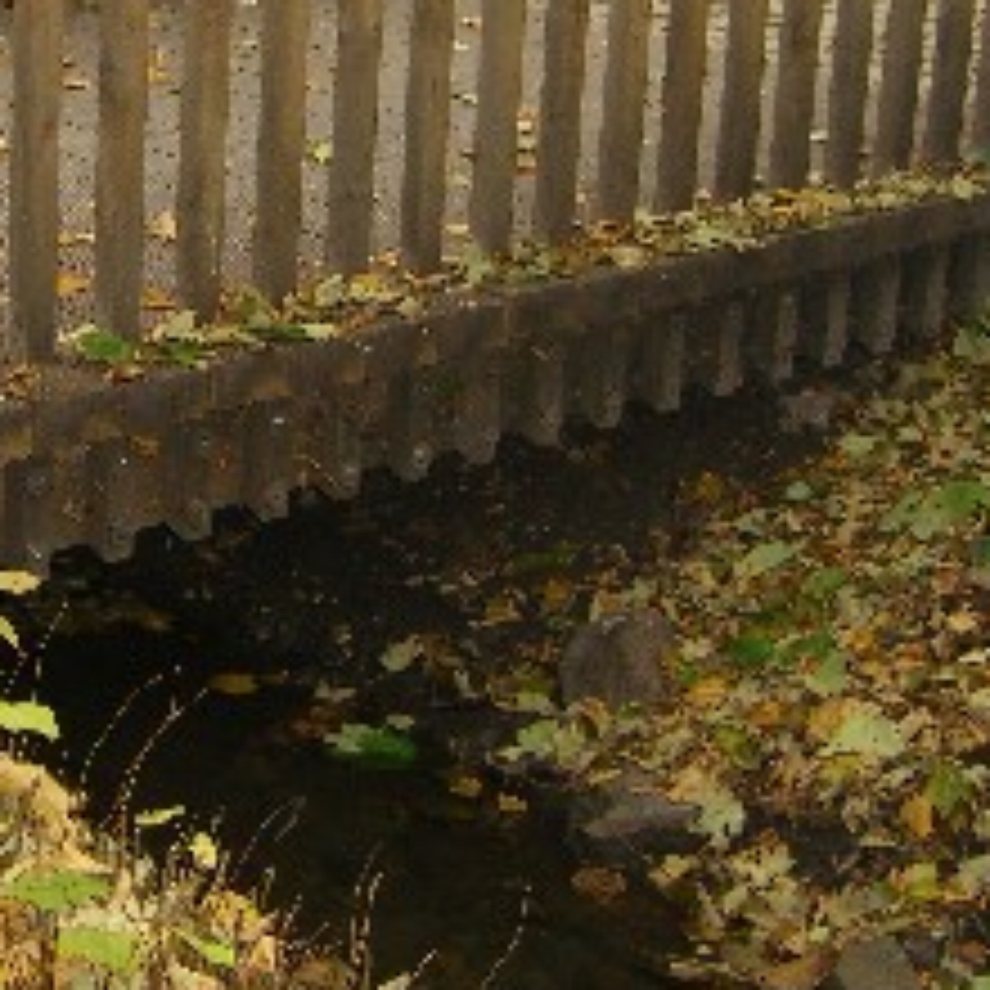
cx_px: 70
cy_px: 155
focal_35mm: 89
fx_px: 2880
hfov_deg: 19.1
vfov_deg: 19.3
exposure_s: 1/60
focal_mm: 7.9
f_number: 2.8
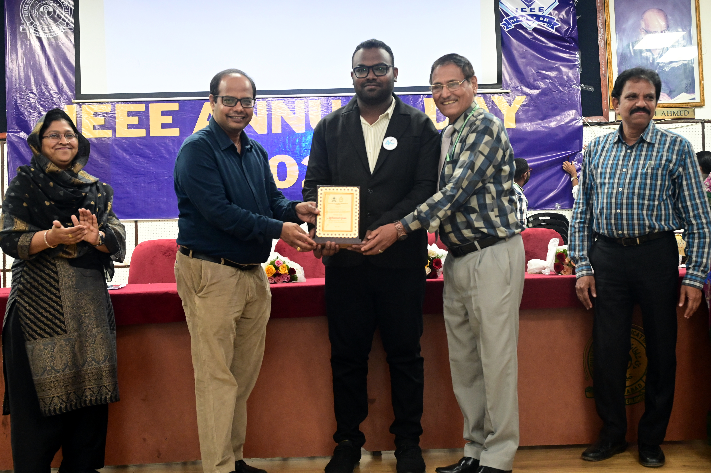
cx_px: 356
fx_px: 789
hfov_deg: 48.5
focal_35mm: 40
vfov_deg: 33.4
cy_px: 236
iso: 5000
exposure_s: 1/125
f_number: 5
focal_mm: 40
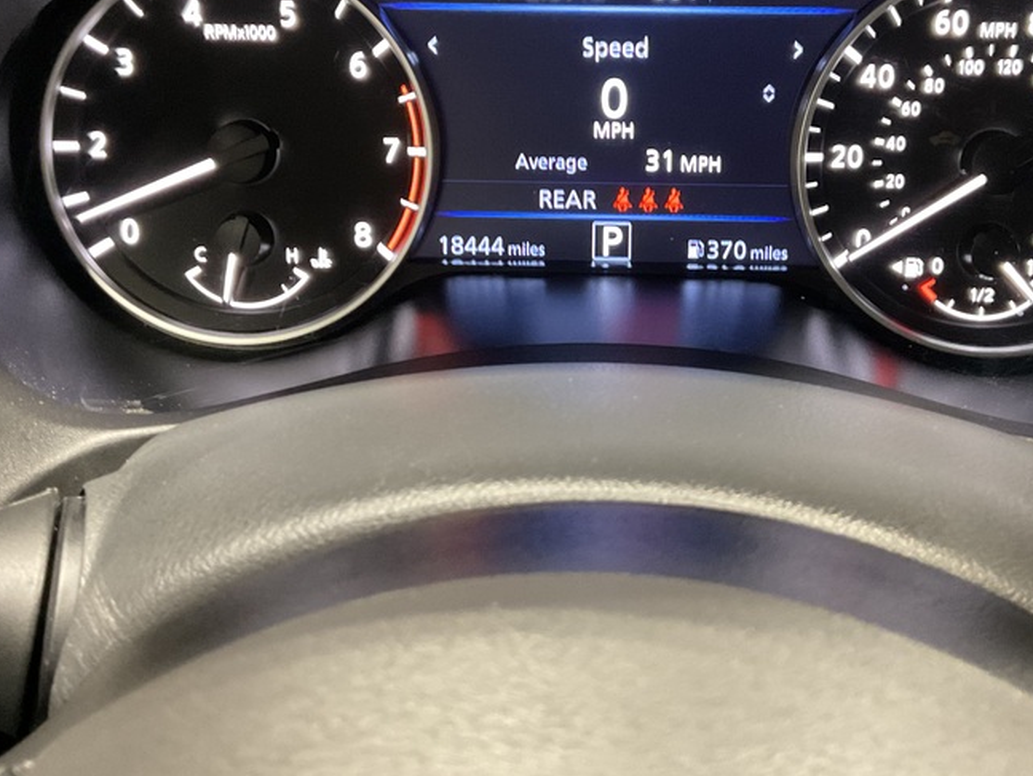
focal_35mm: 43
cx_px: 591
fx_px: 1284
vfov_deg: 33.3
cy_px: 243
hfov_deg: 43.7
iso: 320
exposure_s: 1/25
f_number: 1.8
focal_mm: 3
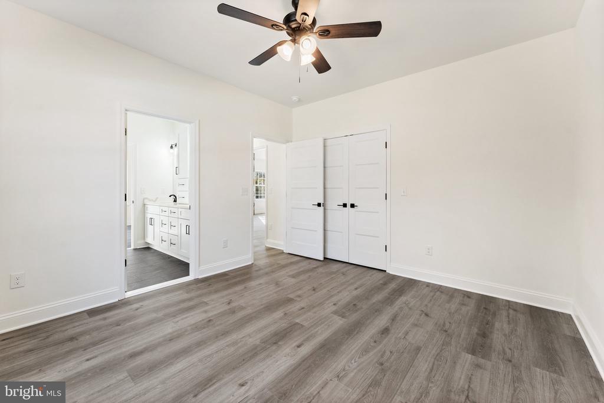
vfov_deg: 81.2
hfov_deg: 104.2
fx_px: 235
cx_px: 302
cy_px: 202
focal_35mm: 14
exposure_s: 1/8
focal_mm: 14
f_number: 8
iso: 500
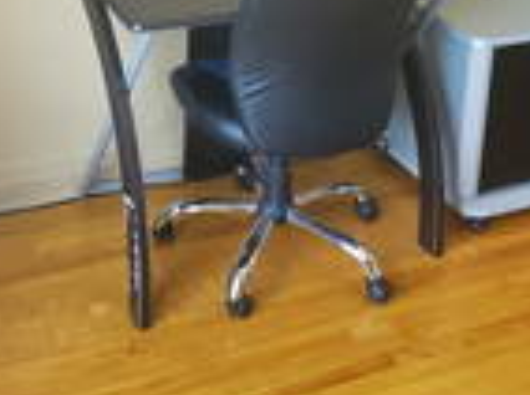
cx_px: 254
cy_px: -34
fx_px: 1009
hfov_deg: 29.4
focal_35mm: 66
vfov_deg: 21.1
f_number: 2.4
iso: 320
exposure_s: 1/40
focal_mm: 4.3
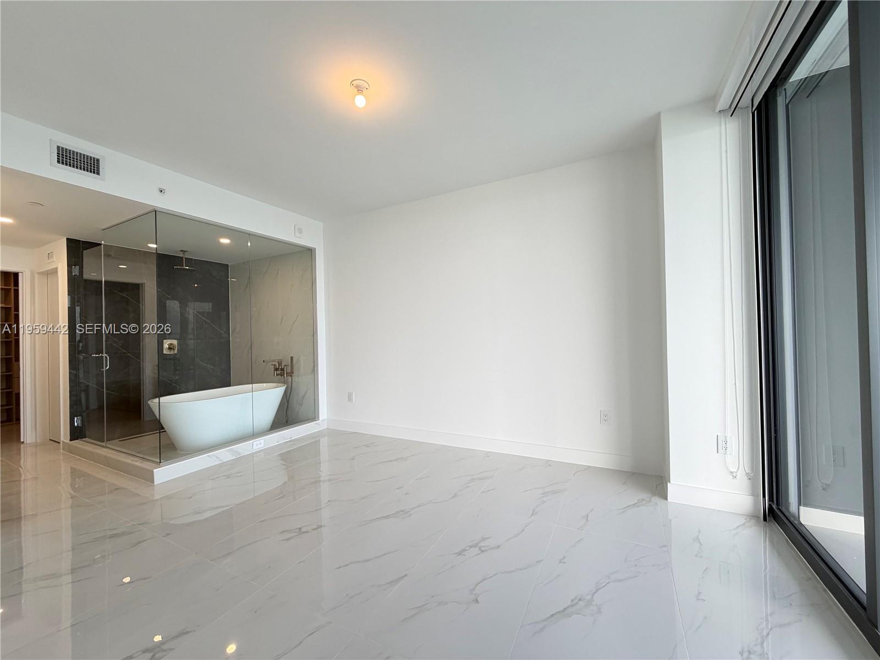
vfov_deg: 85.7
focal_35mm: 14
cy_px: 330
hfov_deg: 102.1
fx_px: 356
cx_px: 440
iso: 125
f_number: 2.2
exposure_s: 1/120
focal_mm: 2.22
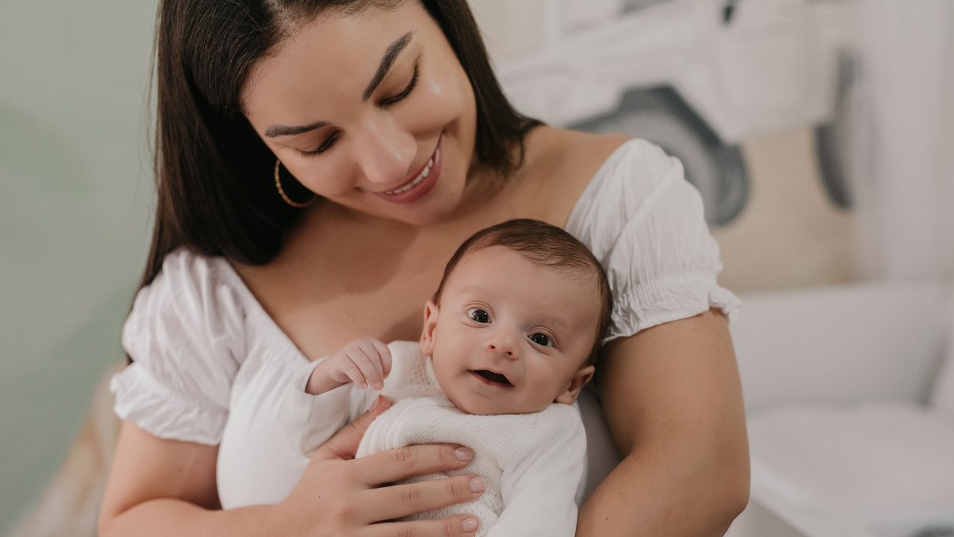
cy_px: 293
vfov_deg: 22.6
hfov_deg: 39.2
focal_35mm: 53
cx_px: 479
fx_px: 1341
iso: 1600
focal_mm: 50
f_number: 2.8
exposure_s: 1/500
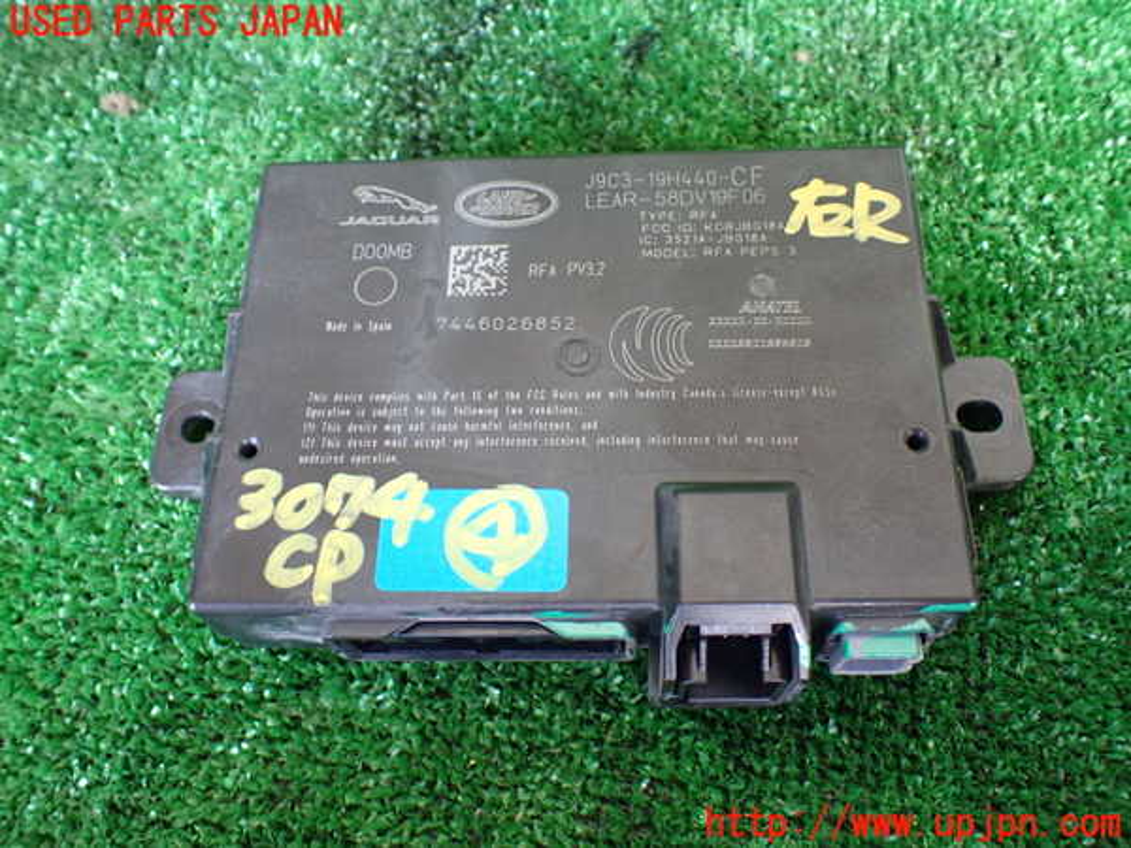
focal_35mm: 30
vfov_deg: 46.8
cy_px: 424
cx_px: 566
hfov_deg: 60.0
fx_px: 980
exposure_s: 1/100
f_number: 2.3
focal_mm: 5.4
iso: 800
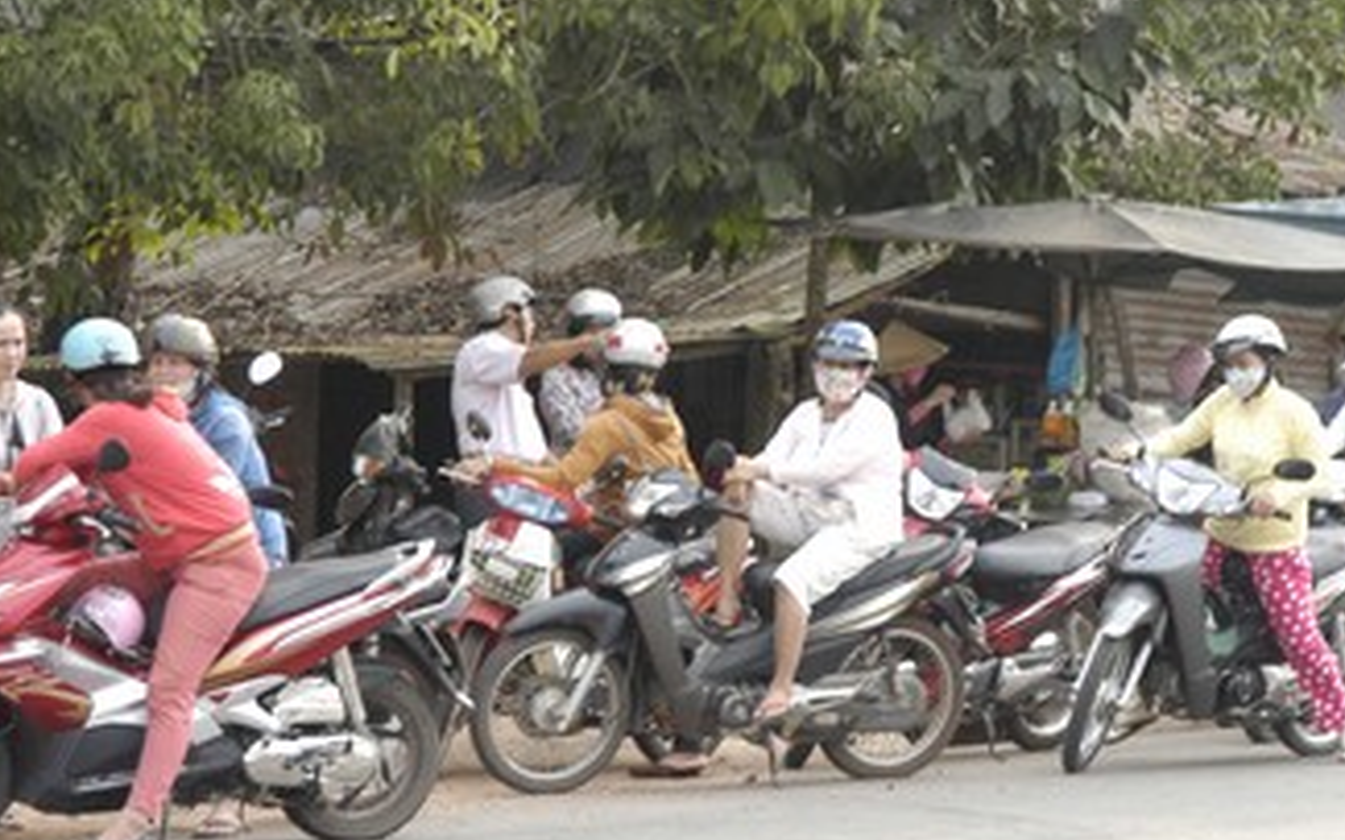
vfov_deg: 7.7
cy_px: 439
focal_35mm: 171
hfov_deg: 12.3
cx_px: 759
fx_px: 6258
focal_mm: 75
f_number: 8
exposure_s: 1/80
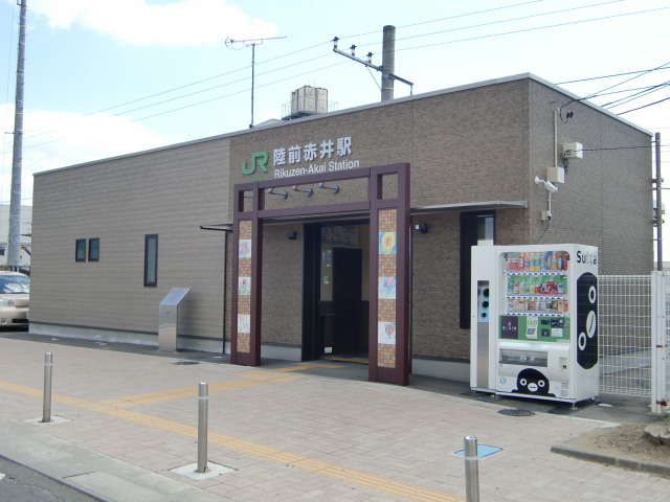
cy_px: 251
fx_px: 755
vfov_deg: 36.8
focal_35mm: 39
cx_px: 335
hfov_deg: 47.9
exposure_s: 1/640
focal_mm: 6.9
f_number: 3
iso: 64
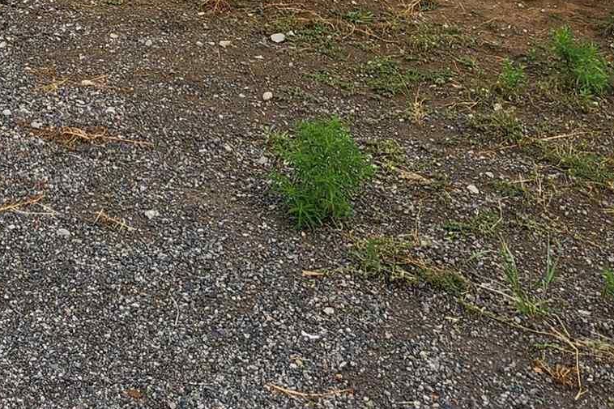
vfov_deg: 11.9
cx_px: -113
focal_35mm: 97
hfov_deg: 19.8
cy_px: -522
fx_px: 1654
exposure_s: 1/1978
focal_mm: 5.4
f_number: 1.8
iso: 20
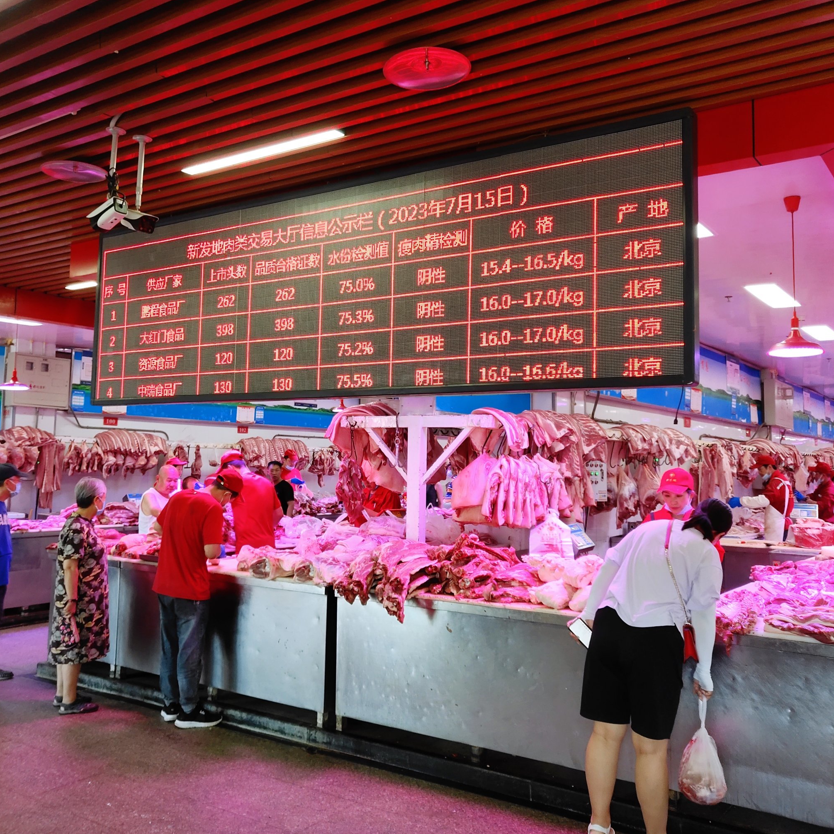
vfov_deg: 46.0
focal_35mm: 36
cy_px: 376
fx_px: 981
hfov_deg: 46.0
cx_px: 421
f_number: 1.8
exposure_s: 1/100
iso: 230
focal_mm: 4.35
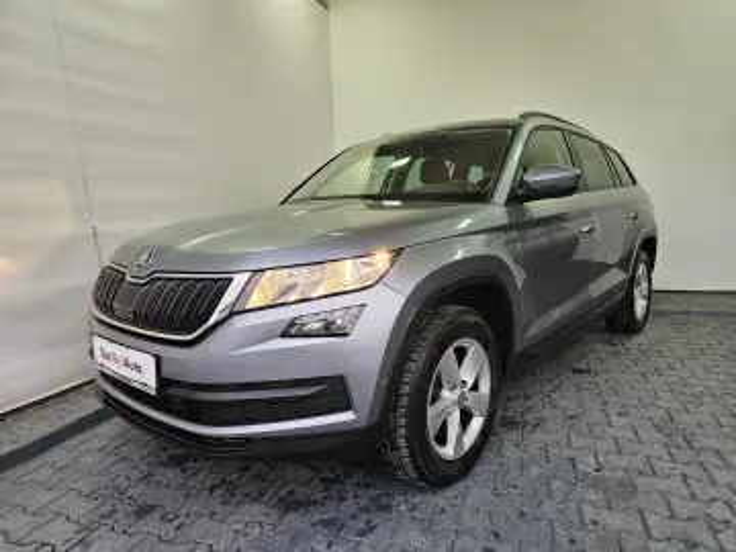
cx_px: 368
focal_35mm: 23
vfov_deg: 58.9
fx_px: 489
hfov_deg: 73.9
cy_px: 276
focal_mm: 6.3
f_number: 1.7
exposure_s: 1/190
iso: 64
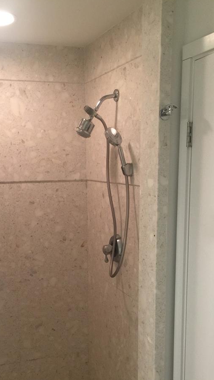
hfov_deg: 28.1
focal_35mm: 42
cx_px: 69
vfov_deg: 47.7
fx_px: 424
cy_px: 247
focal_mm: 4.15
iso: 64
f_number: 2.2
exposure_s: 1/15
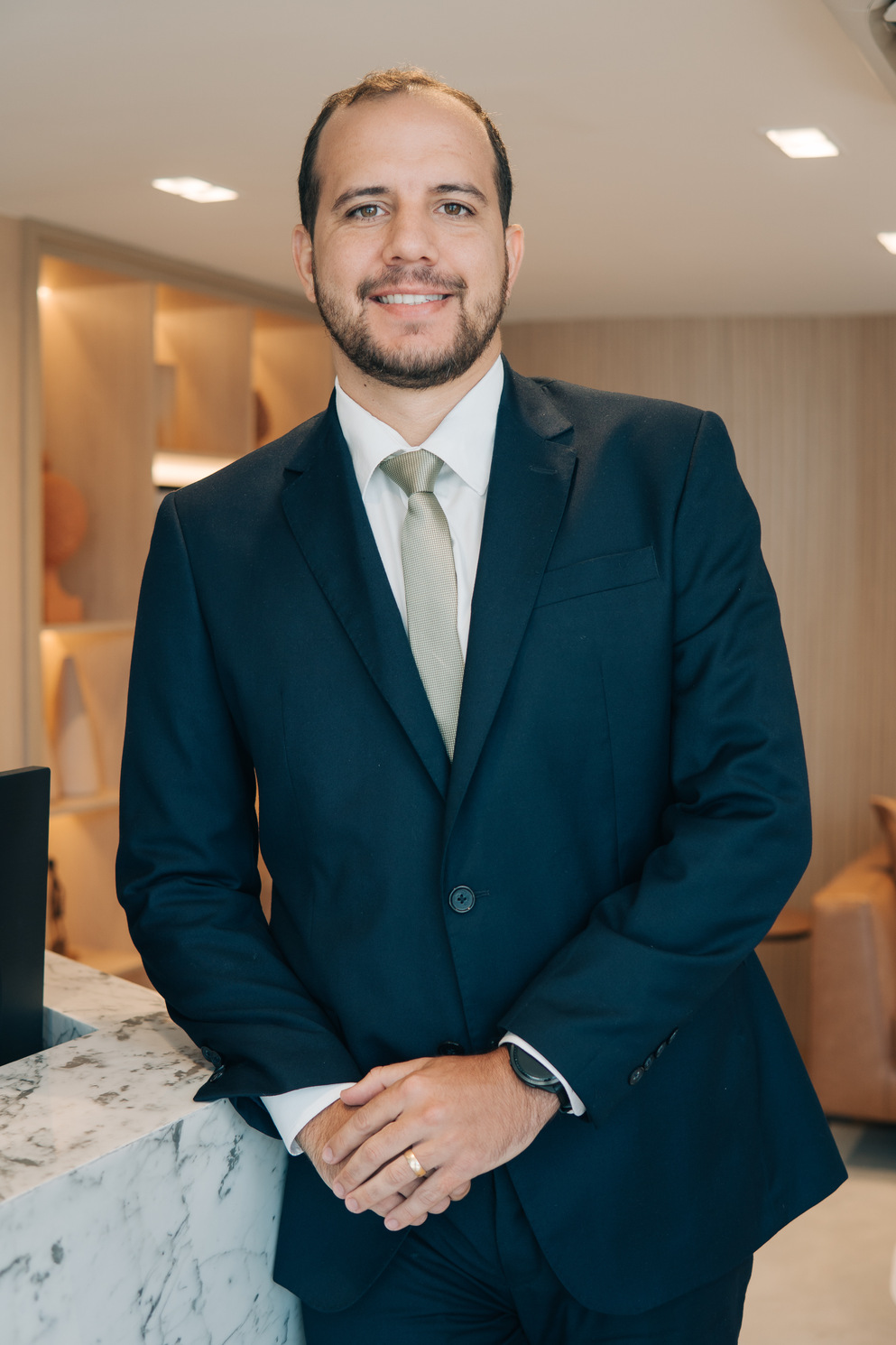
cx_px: 448
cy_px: 672
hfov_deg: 29.9
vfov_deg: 43.6
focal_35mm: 45
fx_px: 1680
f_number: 2.5
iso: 125
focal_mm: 30
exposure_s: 1/160
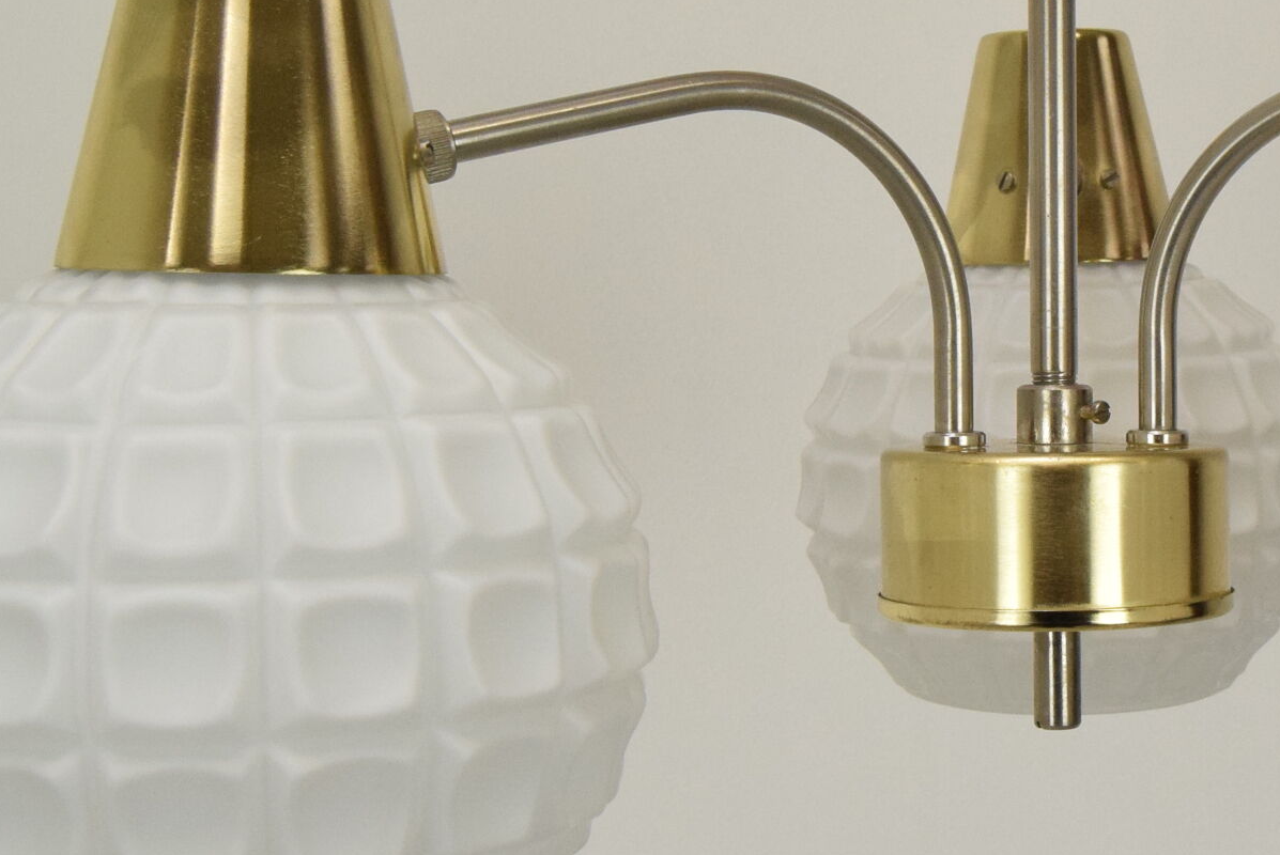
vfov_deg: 19.1
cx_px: 1079
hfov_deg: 27.6
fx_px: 2535
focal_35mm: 71
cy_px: 371
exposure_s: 1/320
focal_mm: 19
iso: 1600
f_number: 9
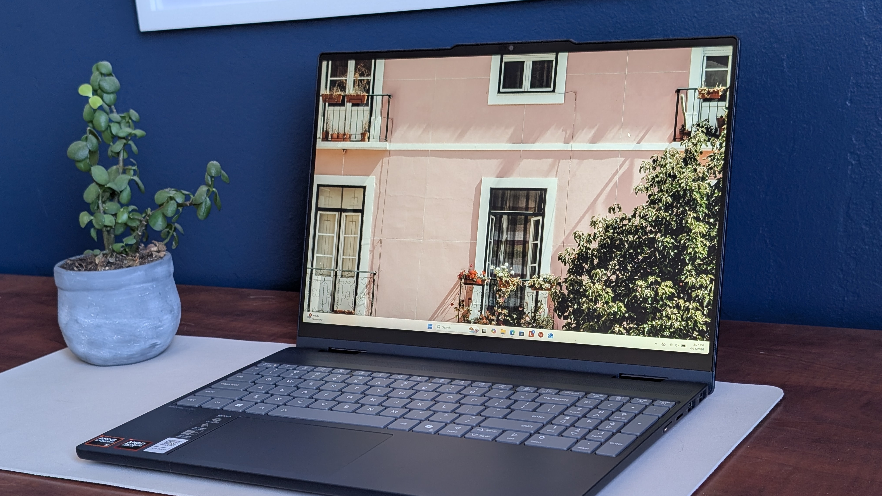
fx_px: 1263
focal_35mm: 54
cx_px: 437
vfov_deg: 22.2
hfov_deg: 38.5
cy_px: 306
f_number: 1.68
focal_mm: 6.9
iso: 43
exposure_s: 1/23.8
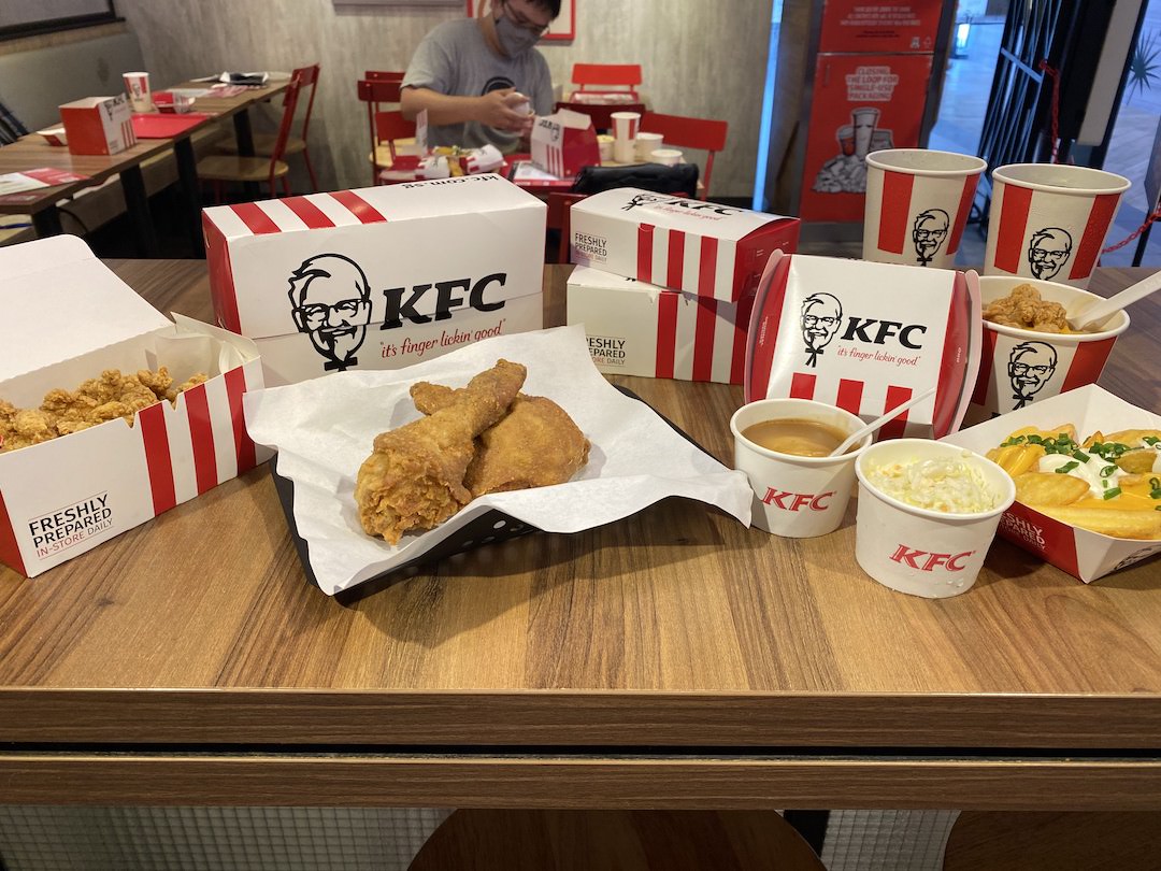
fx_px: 872
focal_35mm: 26
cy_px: 436
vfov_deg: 53.1
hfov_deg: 67.3
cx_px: 580
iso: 100
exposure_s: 1/100
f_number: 1.8
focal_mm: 4.25
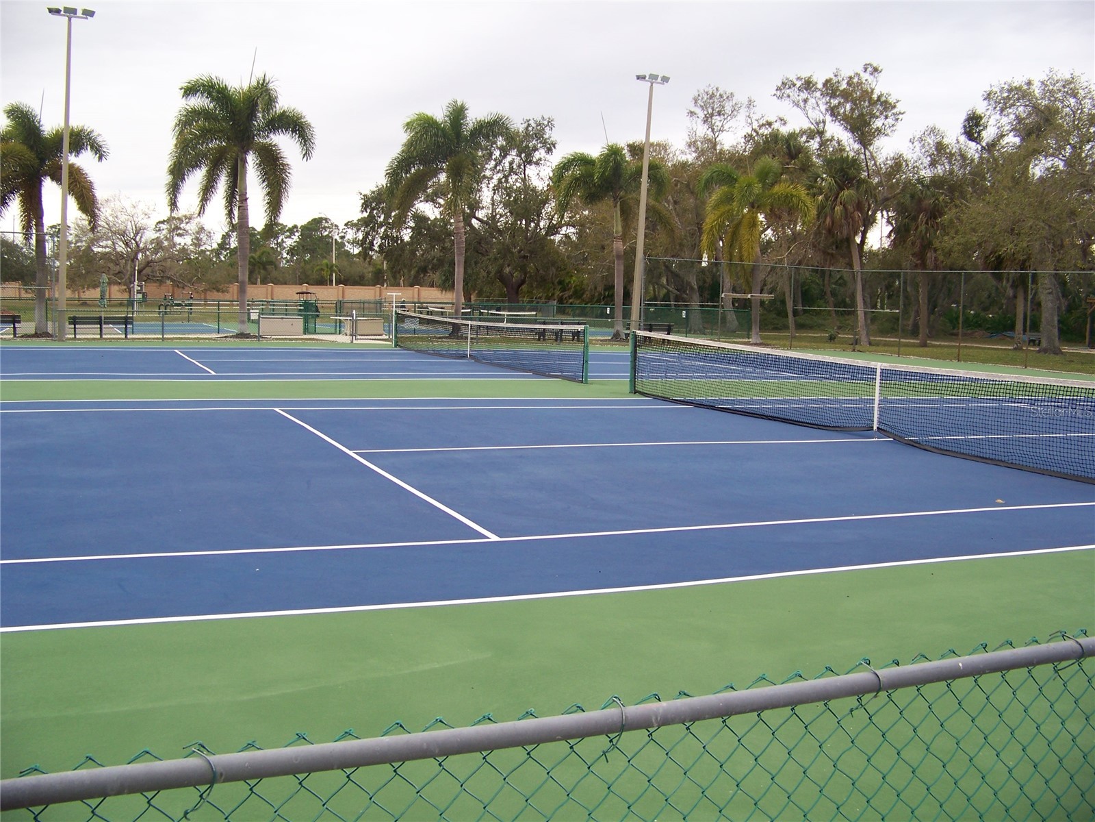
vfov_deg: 39.7
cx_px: 548
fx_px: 1139
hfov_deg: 51.4
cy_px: 411
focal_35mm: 36
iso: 64
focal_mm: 5.85
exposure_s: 1/60
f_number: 2.8
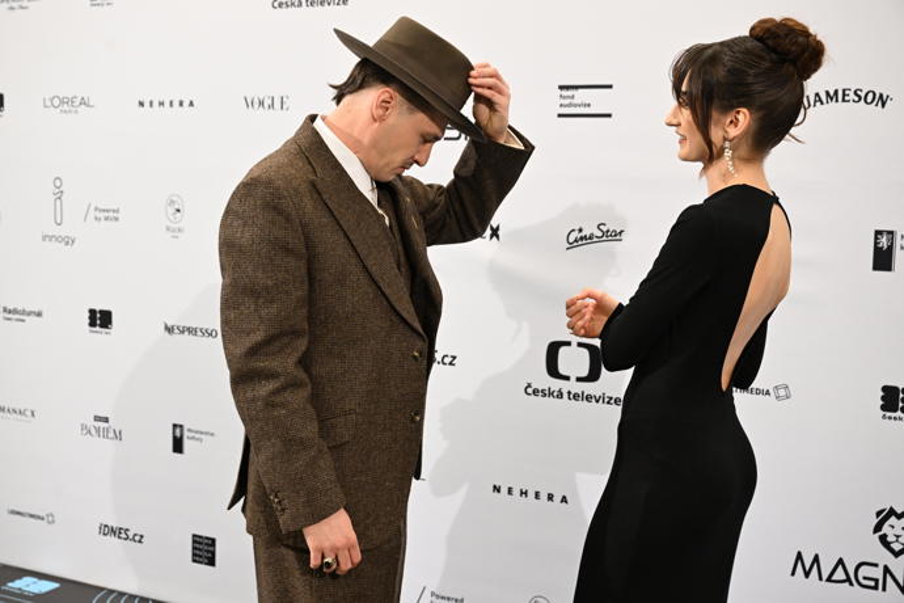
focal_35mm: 47
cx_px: 452
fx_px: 1180
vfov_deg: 28.6
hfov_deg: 41.9
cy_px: 302
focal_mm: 47
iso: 3200
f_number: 5
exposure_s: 1/160
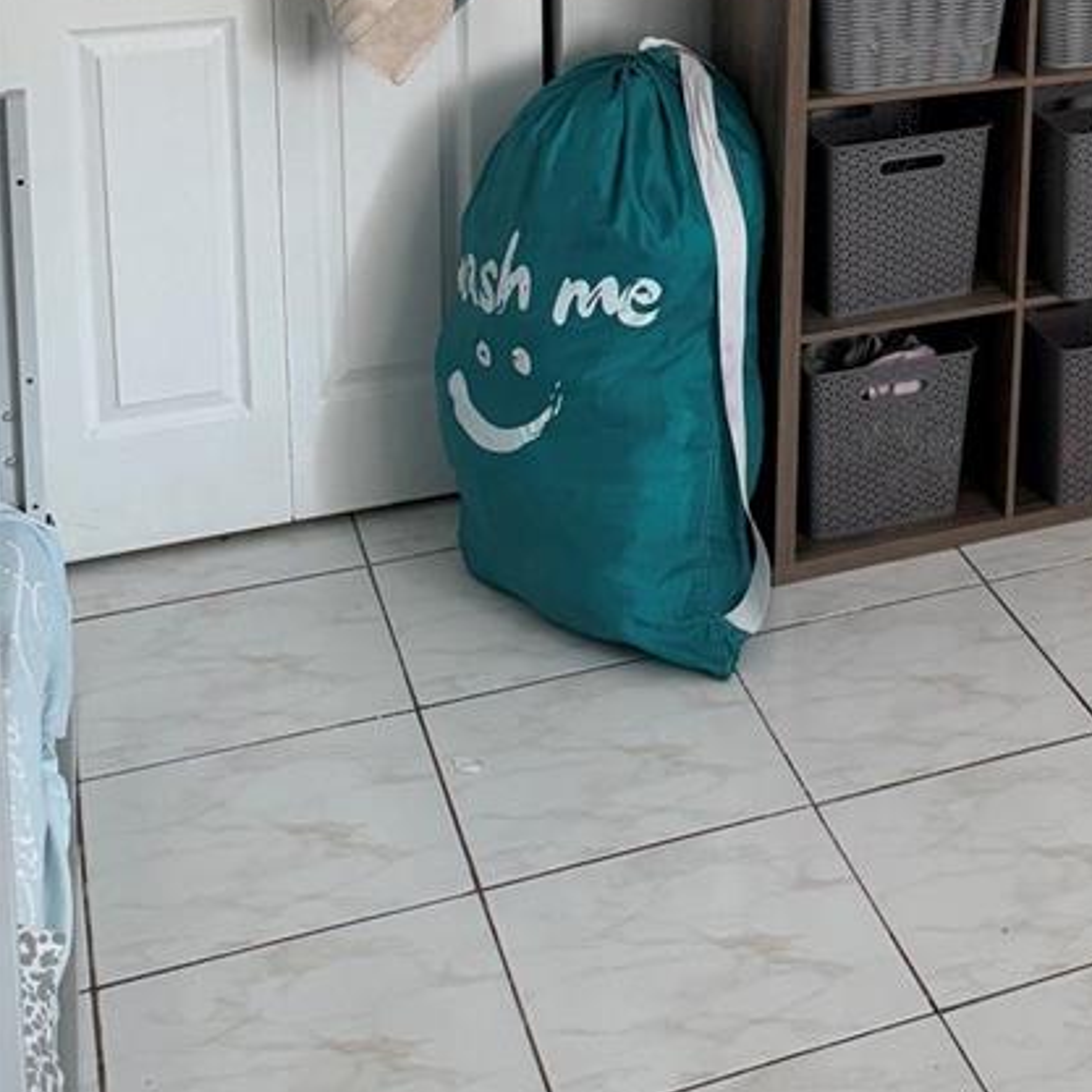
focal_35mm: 61
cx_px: 1173
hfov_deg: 26.2
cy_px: -102
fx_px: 2177
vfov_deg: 26.1
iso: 200
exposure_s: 1/120
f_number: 1.78
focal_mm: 6.76
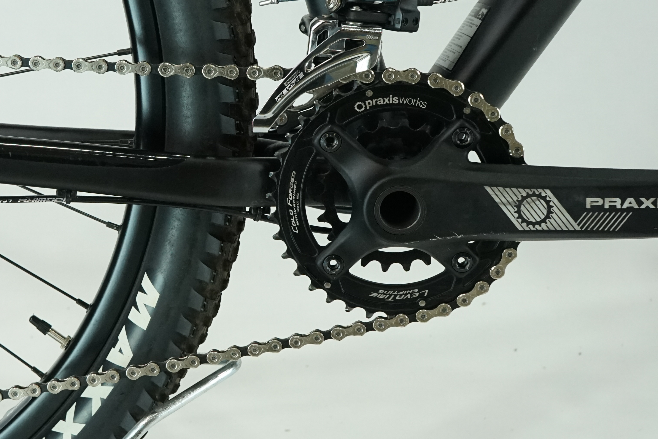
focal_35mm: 65
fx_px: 1188
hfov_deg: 30.3
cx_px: 140
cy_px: 165
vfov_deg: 20.9
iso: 2500
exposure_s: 1/200
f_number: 8
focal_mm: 33
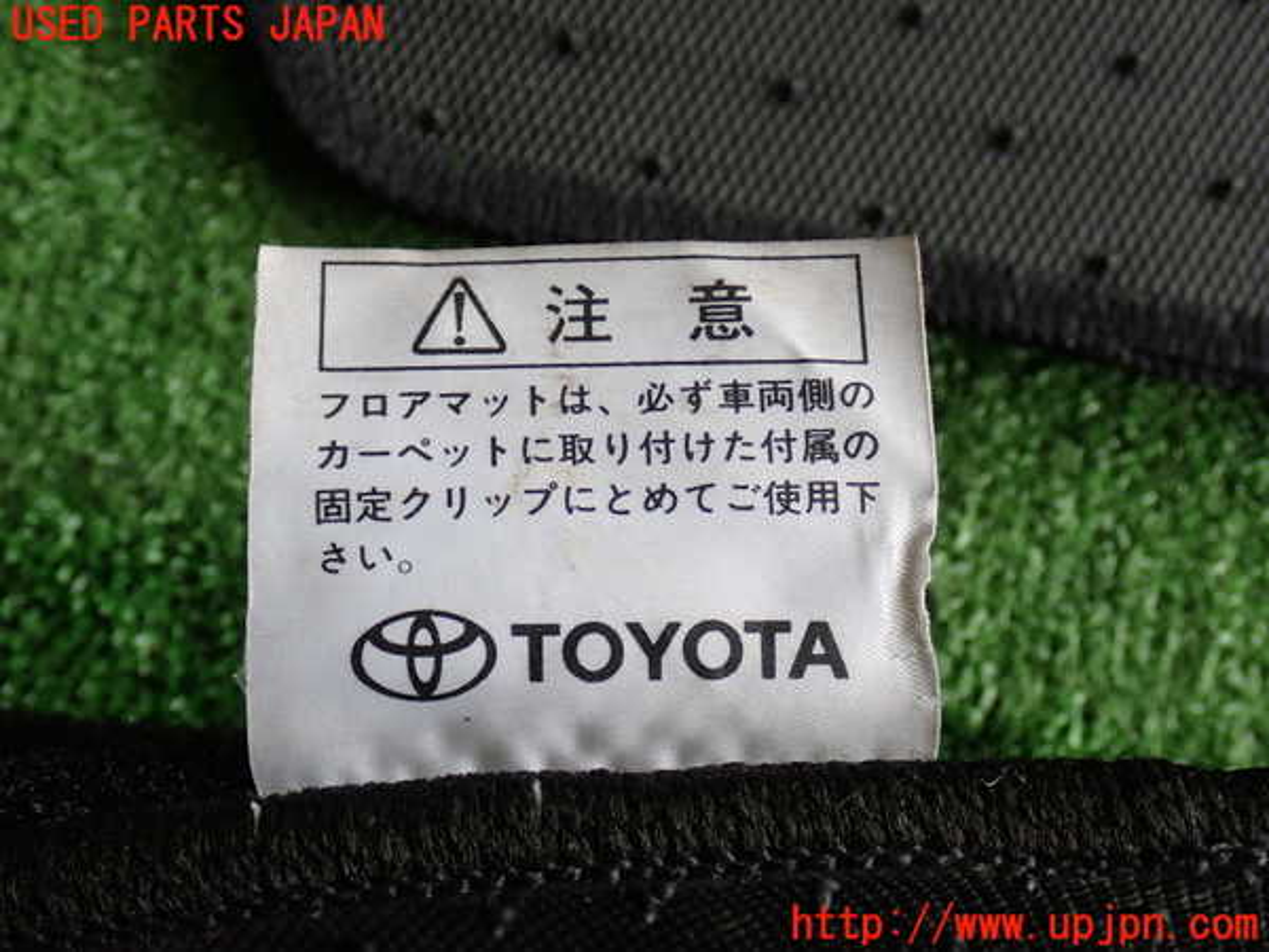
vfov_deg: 30.9
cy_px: 476
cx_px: 634
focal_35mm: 47
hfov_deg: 40.4
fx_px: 1723
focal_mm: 8.4
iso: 160
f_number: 3.1
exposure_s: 1/100
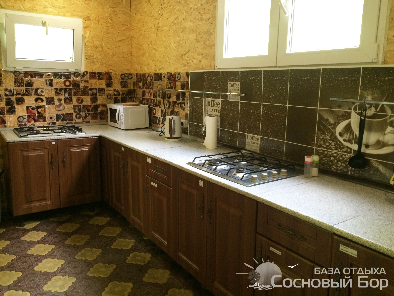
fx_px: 330
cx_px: 197
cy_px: 148
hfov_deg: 61.7
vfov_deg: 48.2
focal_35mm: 29
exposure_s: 1/33
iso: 250
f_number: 2.2
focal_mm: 4.15
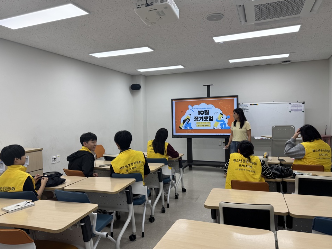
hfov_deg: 69.4
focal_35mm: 25
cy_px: 121
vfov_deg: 54.9
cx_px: 171
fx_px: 240
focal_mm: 6.76
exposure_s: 1/133
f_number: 1.78
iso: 50
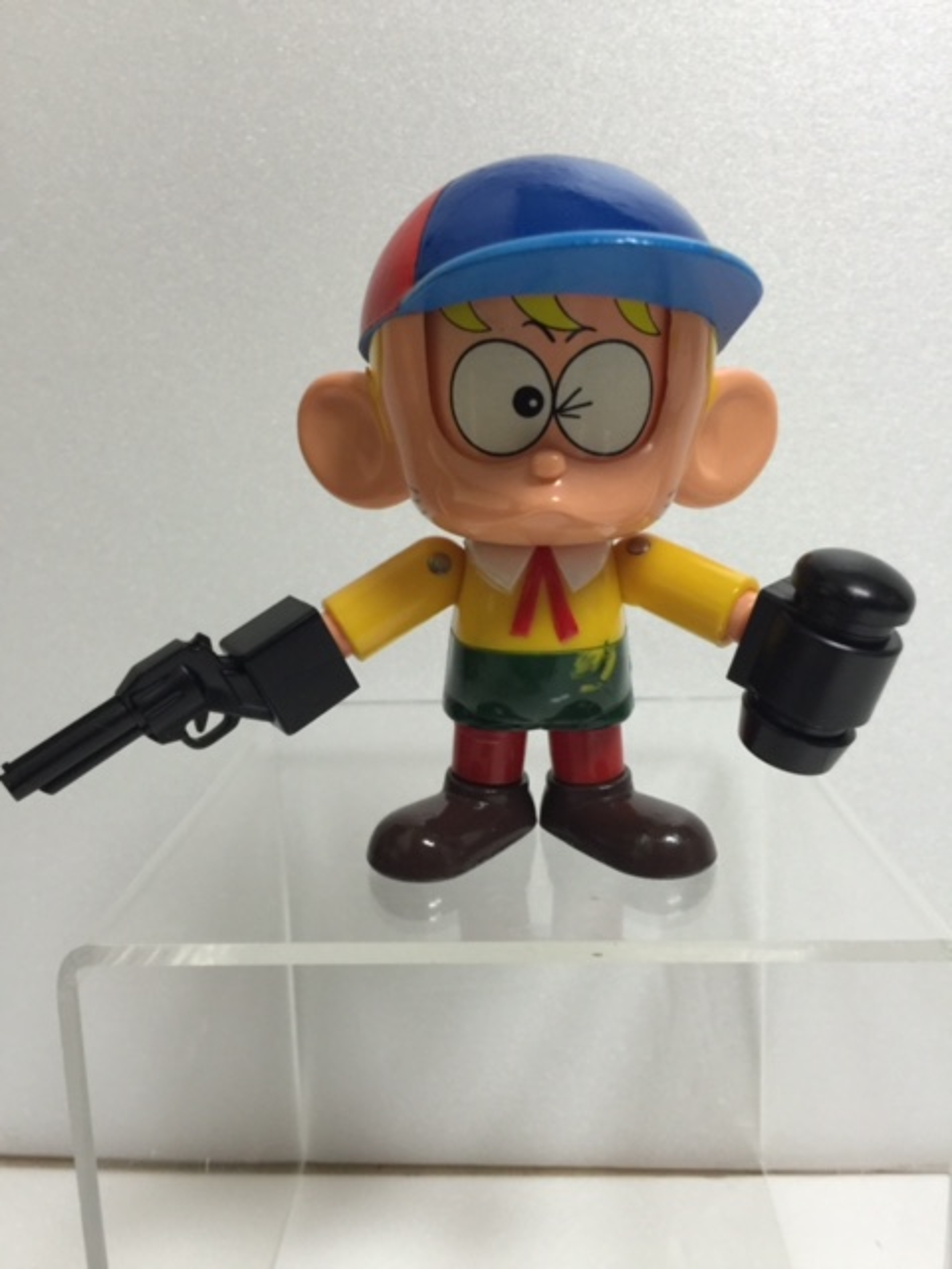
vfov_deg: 61.7
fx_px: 1063
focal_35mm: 29
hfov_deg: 48.2
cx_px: 476
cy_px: 634
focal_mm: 4.15
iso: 100
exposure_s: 1/17
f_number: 2.2
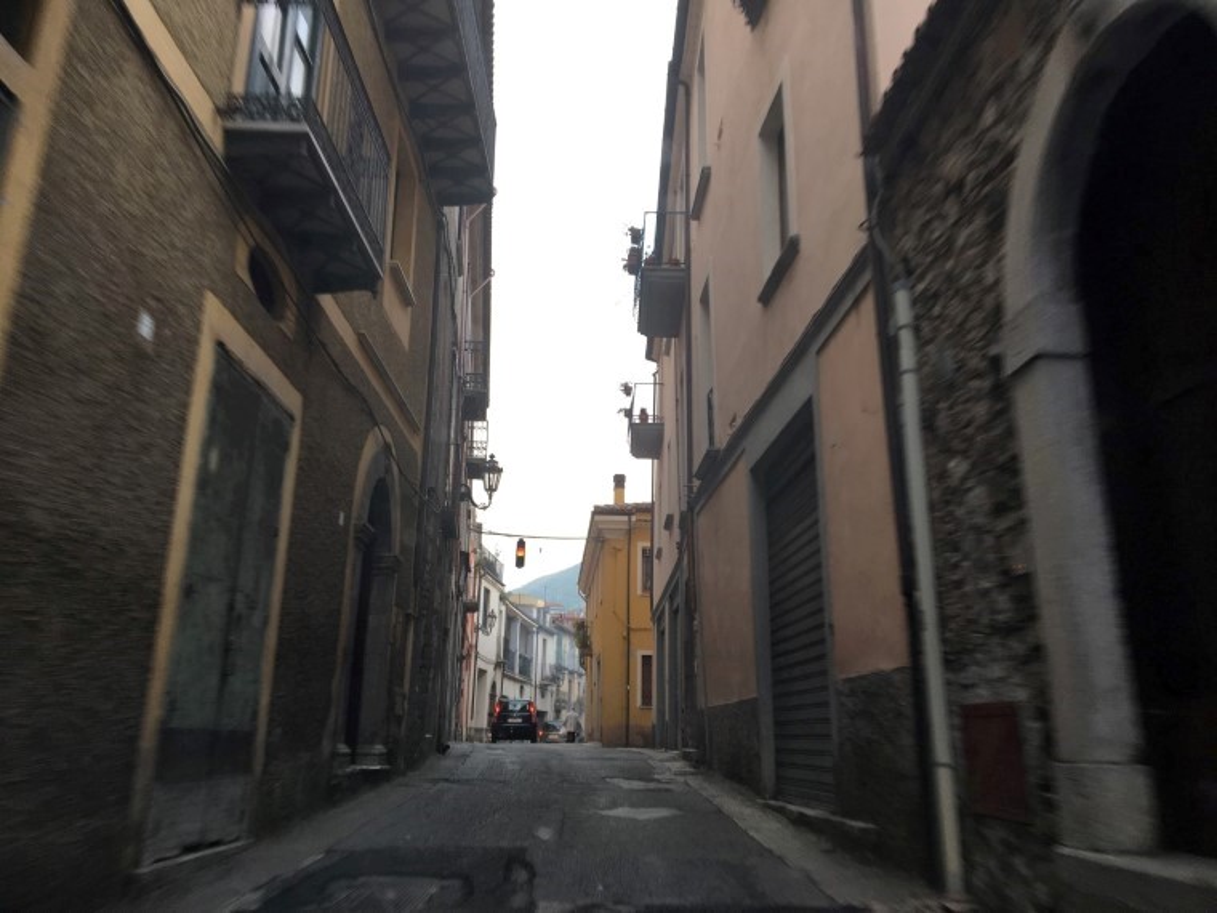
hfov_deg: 61.7
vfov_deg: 48.2
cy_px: 456
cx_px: 608
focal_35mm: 29
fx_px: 1020
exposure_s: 1/50
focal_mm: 4.15
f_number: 2.2
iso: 32
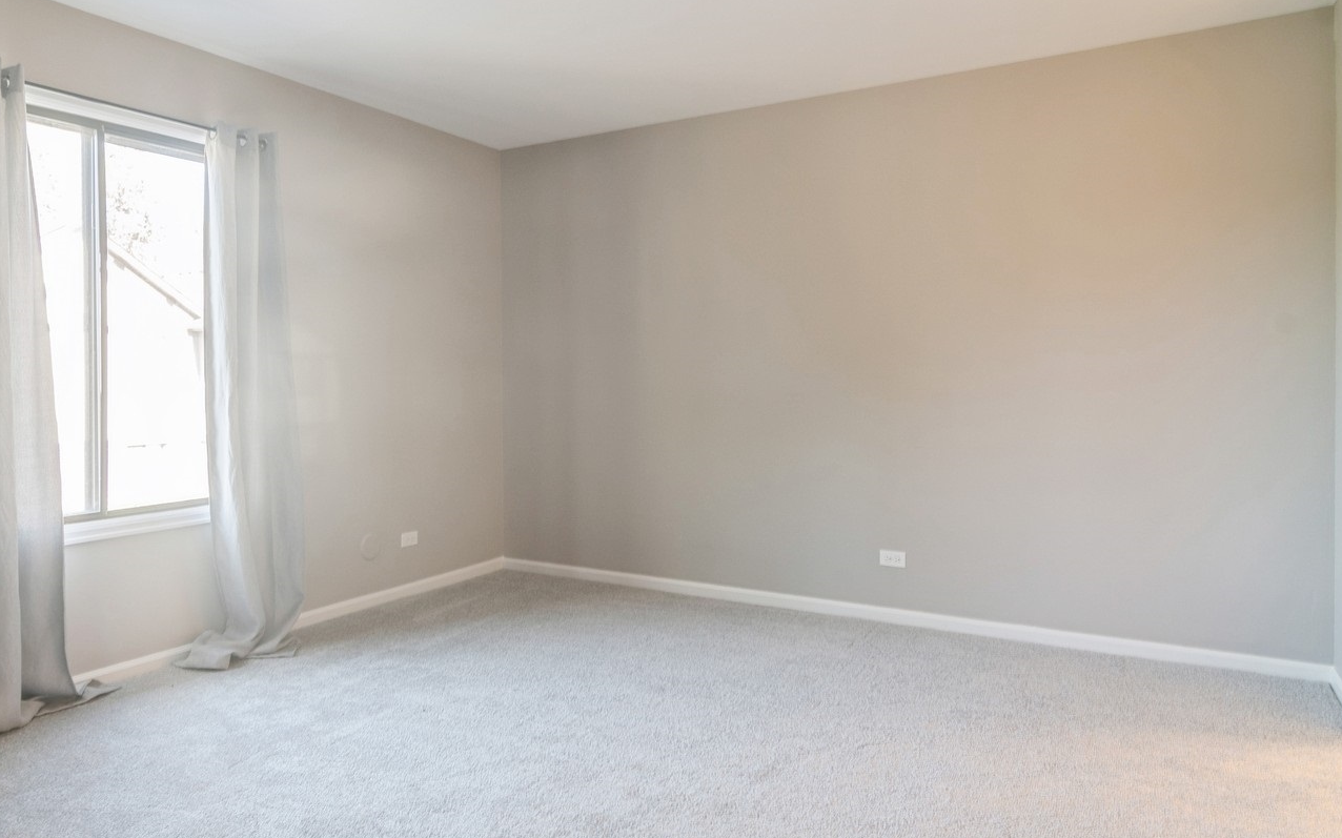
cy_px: 395
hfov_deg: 76.8
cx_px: 580
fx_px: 841
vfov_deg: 52.9
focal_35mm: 23
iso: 200
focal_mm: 12
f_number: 8
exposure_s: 1/4
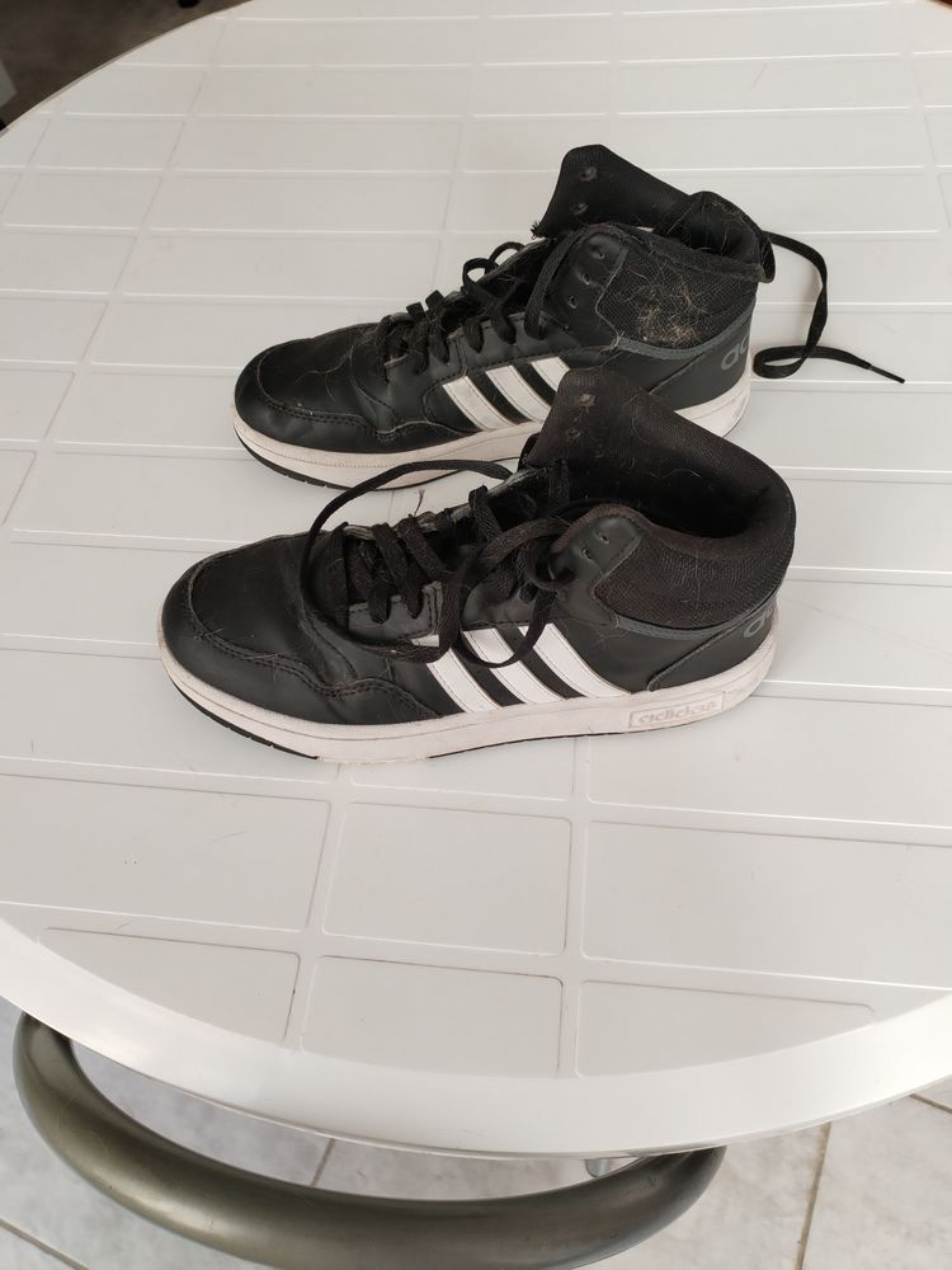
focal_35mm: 26
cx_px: 476
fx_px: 953
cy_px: 635
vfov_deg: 67.3
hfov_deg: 53.1
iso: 273
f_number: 1.8
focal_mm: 4.75
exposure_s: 1/60
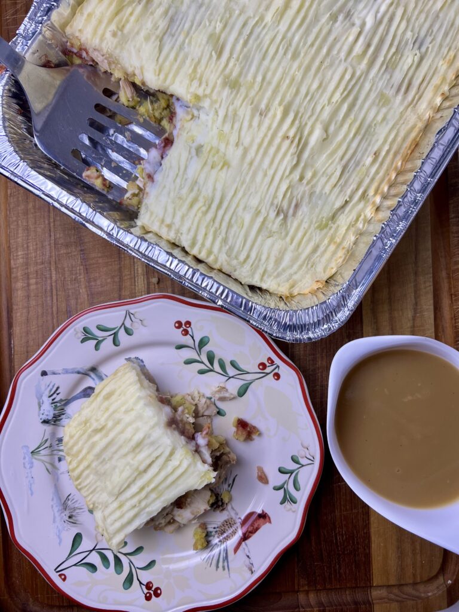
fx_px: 460
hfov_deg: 53.1
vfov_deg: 67.3
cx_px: 230
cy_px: 306
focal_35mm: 26
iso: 50
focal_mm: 5.7
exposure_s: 1/411
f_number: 1.5
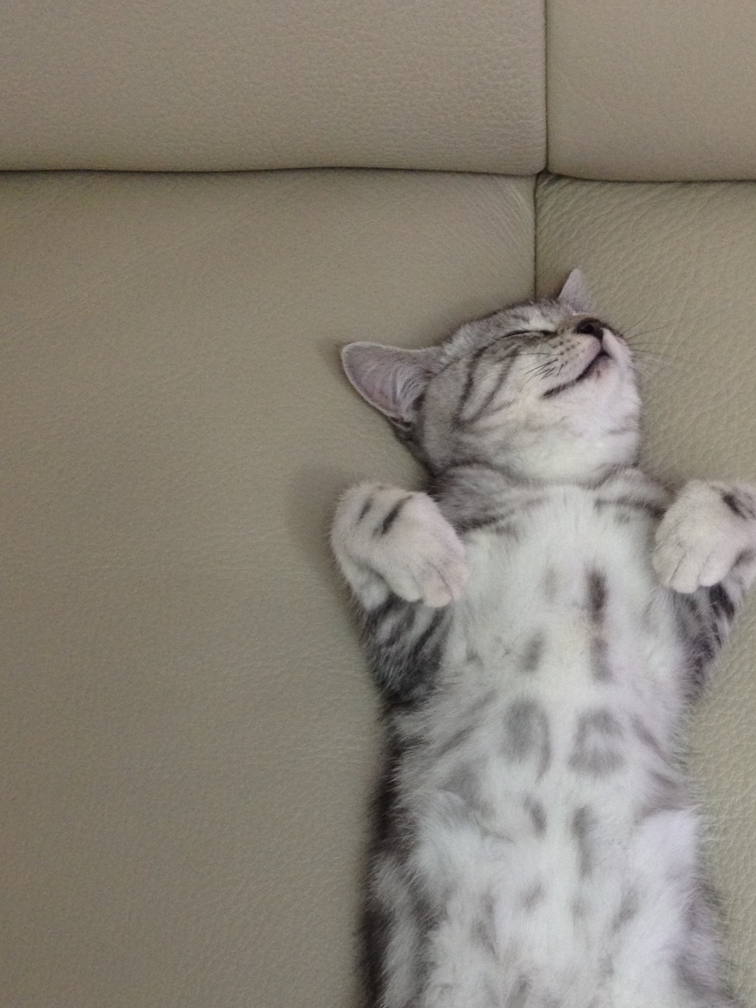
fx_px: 1747
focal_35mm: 60
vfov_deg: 31.7
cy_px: 742
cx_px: 521
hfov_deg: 24.3
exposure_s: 1/20
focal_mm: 4.28
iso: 125
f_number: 2.4
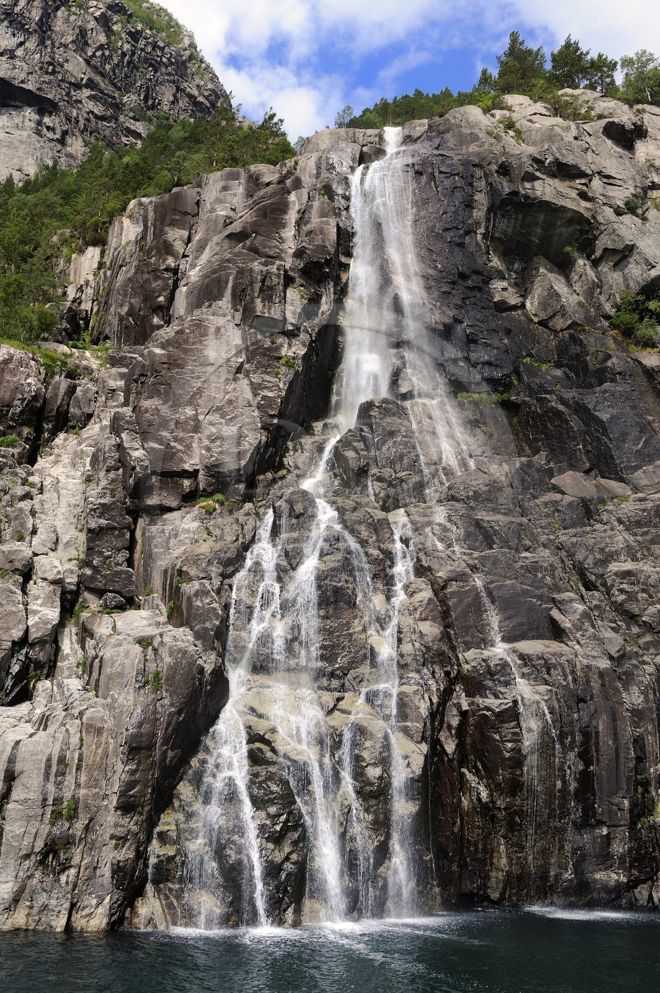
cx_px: 330
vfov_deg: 60.3
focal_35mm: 31
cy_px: 496
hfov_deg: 42.3
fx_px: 854
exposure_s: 1/200
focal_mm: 31
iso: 200
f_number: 10
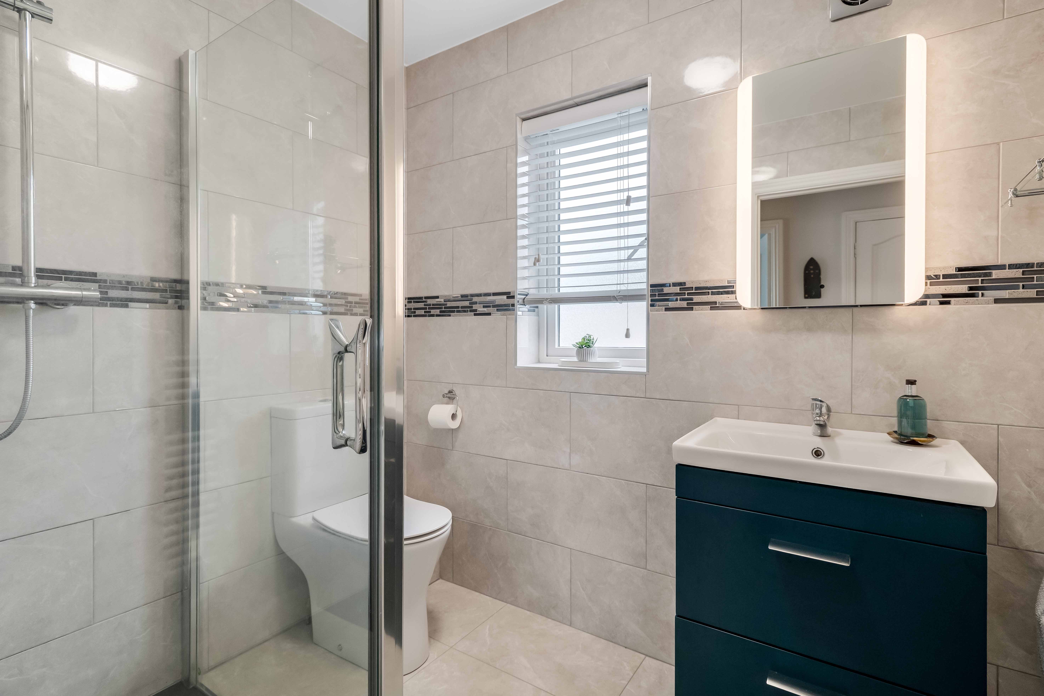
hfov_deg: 93.3
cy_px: 348
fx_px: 493
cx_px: 522
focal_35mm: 17
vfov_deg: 70.4
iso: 640
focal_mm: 17
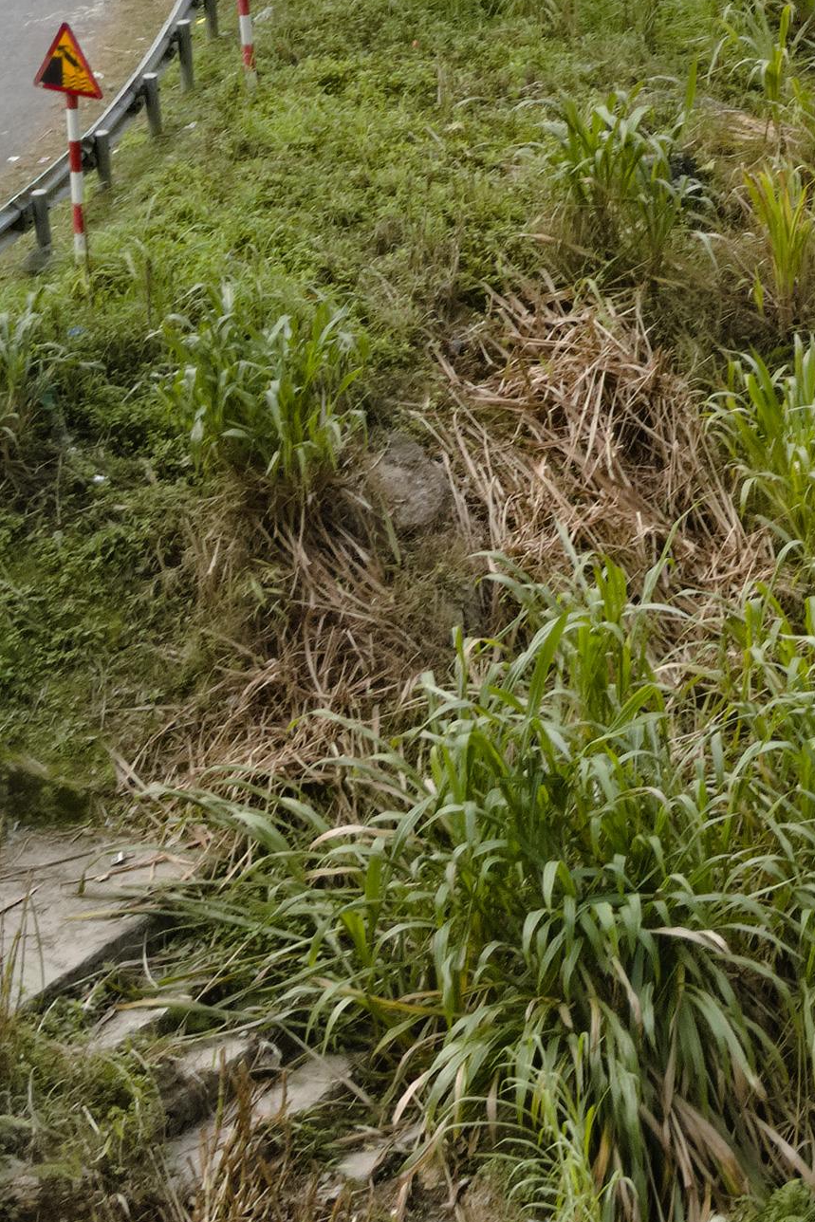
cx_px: 1691
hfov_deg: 7.3
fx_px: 6076
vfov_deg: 11.1
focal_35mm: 179
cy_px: -457
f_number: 5.6
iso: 125
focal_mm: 15.31
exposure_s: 1/80
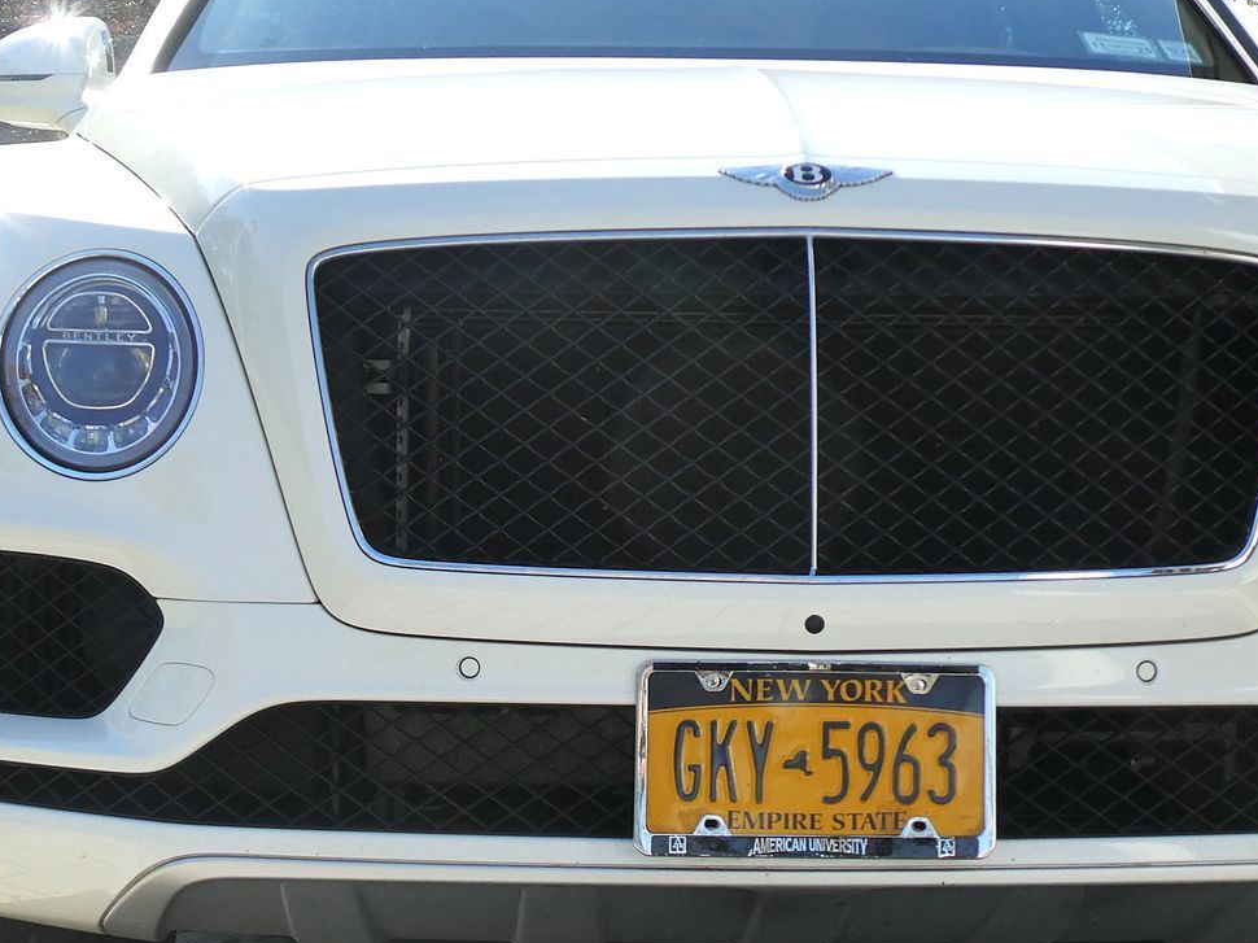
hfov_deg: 29.3
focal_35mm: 66
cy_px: 451
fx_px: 2398
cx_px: 757
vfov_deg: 22.2
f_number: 3.8
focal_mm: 7.2
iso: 80
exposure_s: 1/400
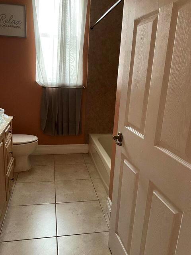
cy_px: 128
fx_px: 213
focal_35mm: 29
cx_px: 96
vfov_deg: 61.7
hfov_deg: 48.2
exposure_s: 1/43
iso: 320
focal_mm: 3
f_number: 1.8
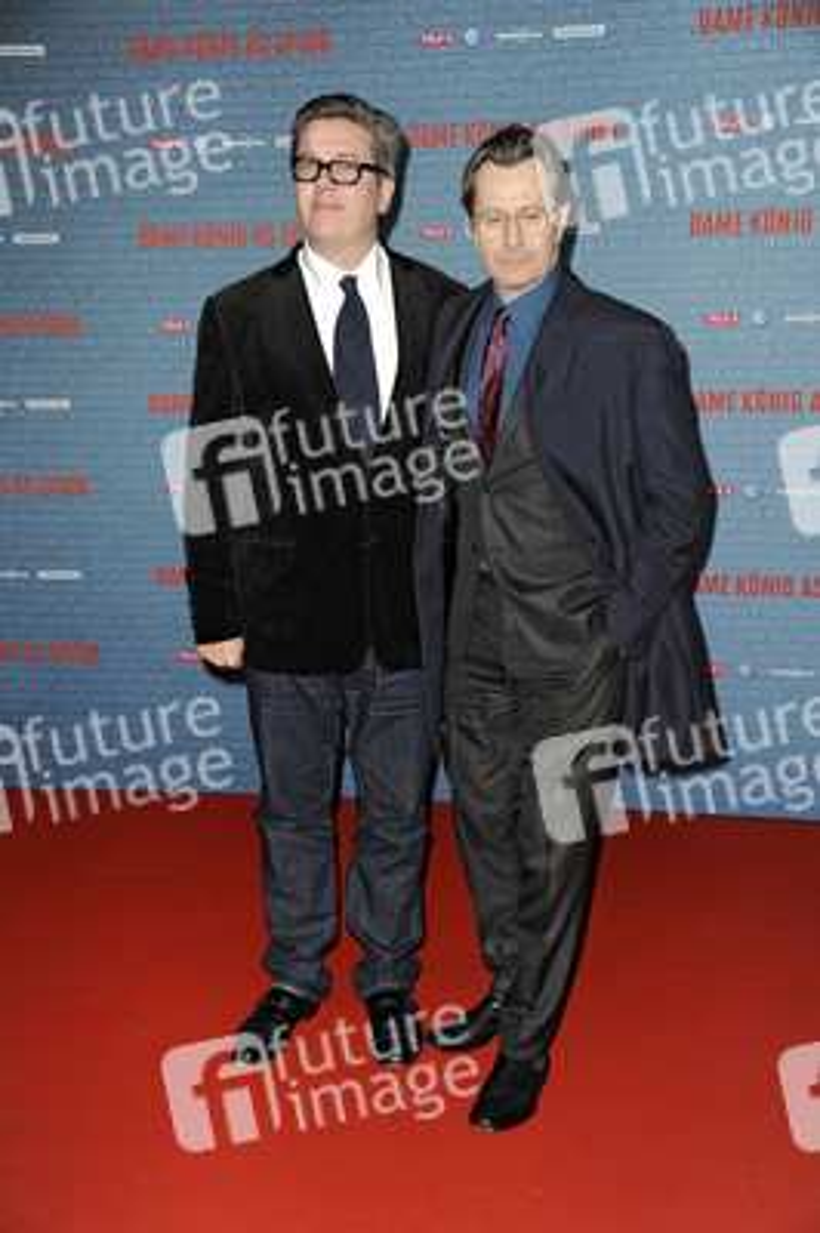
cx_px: 410
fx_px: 1711
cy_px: 616
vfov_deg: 39.6
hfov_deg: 26.9
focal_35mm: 50
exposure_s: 1/125
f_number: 5.6
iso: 800
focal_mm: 50
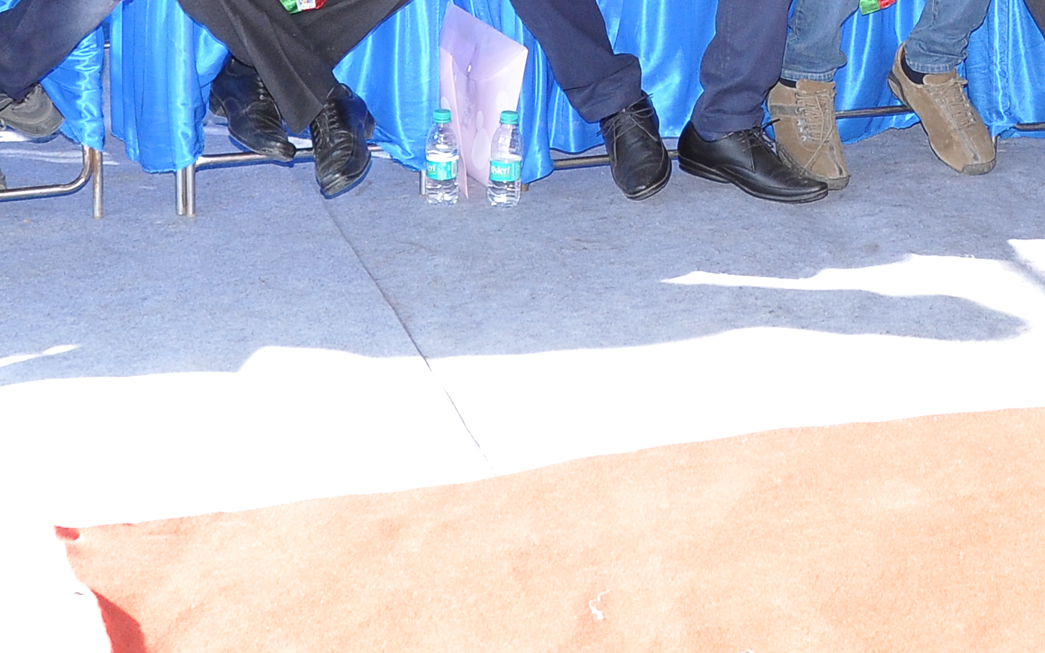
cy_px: -186
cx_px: 924
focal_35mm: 85
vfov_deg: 14.7
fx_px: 2421
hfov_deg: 23.8
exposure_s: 1/125
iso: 500
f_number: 6.3
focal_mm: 18
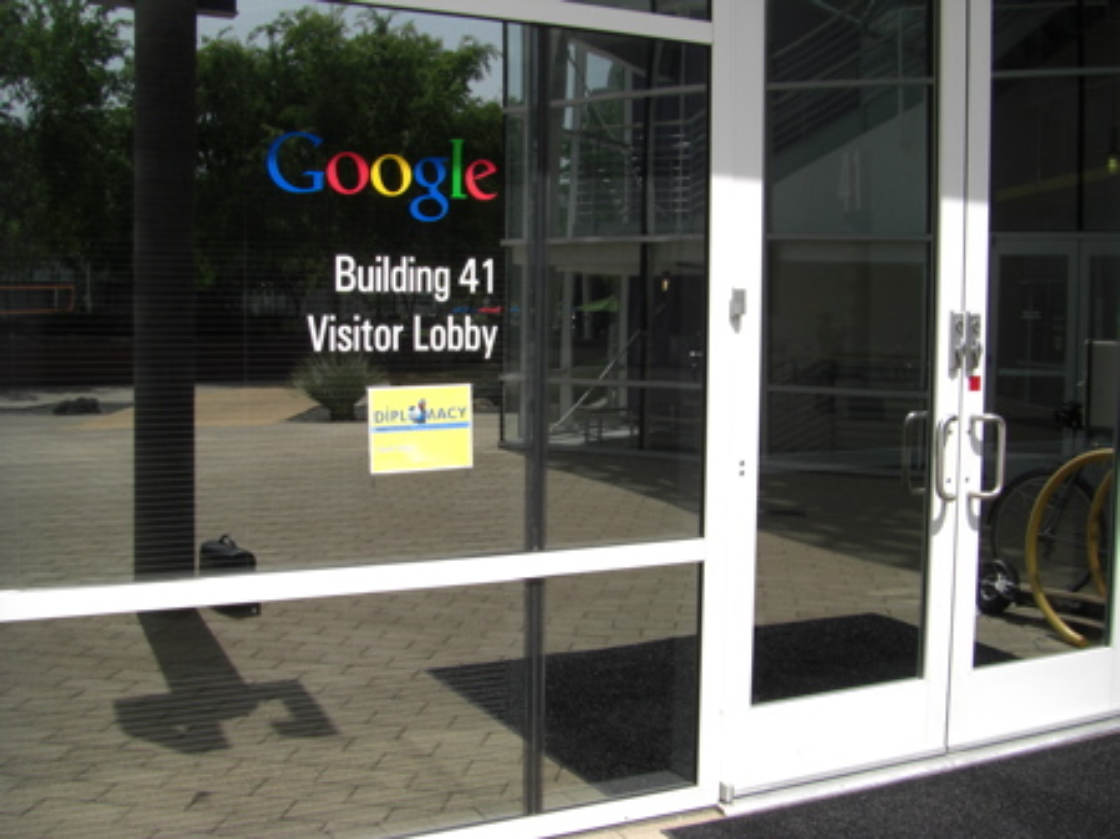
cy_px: 420
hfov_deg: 49.0
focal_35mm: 38
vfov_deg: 37.7
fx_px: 1229
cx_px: 560
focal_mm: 6.3
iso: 64
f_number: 4.6
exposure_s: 1/250
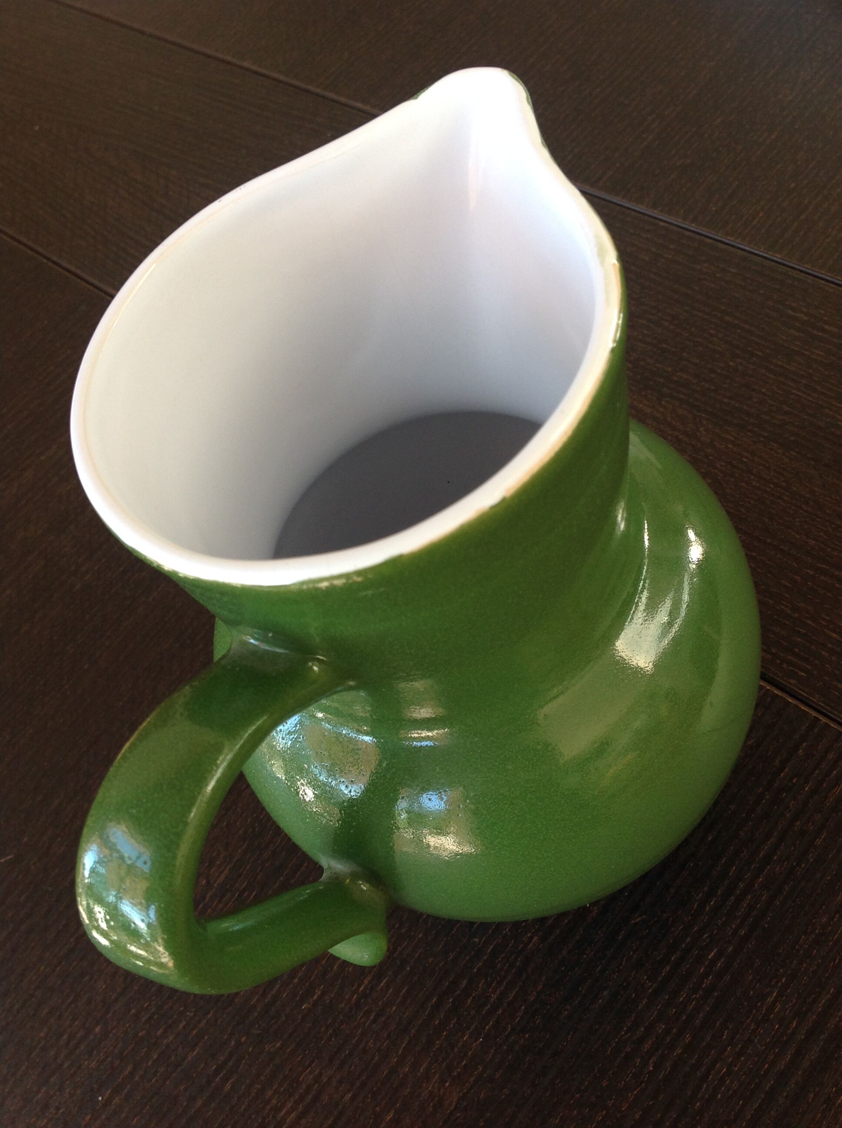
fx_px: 1138
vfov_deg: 52.7
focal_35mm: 35
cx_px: 421
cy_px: 564
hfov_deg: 40.6
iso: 50
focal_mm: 4.28
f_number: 2.4
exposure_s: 1/60
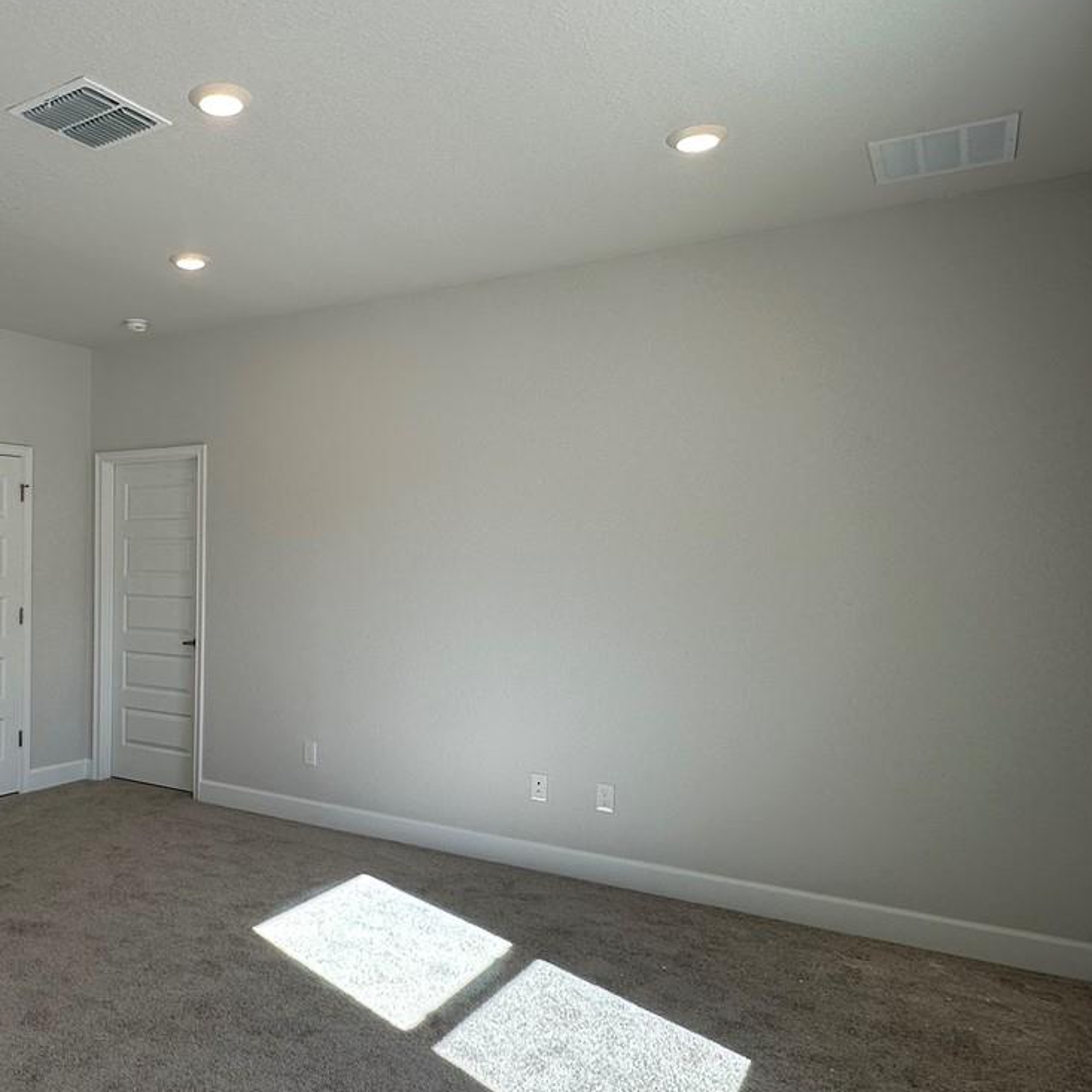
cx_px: 322
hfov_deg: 57.1
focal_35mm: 27
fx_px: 964
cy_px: 544
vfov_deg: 59.1
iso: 40
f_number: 2.2
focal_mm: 2.22
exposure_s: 1/160
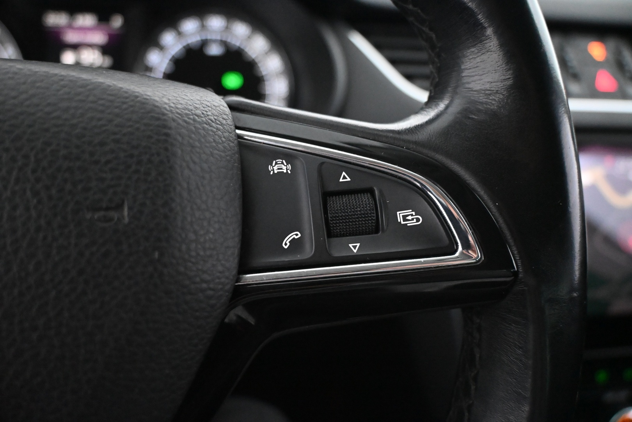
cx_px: 316
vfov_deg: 43.6
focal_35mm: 30
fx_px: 527
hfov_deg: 61.9
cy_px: 211
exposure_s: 1/60
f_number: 3.8
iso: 8000
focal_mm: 20
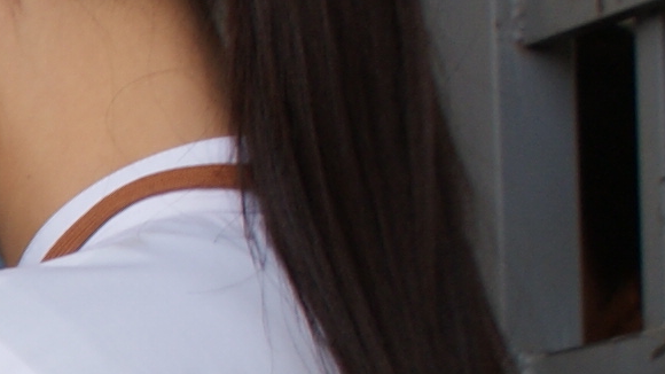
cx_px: -891
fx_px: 5183
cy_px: 623
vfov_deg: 4.1
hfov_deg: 7.0
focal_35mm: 294
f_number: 5
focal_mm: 28
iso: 100
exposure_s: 1/60
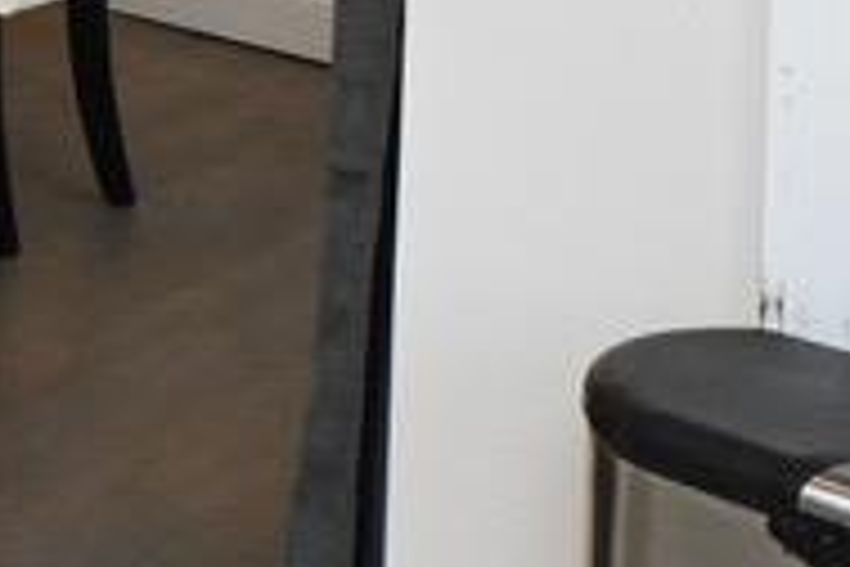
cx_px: -1920
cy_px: -754
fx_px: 2243
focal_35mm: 95
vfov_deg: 11.9
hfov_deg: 10.4
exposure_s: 1/200
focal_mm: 14
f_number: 9
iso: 2500
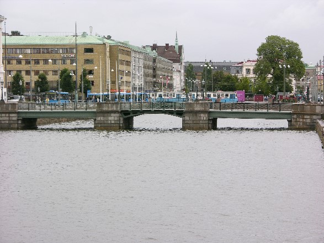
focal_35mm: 130
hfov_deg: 15.2
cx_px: 162
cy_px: 122
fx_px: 1217
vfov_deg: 11.4
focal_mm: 31.9
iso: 50
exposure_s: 1/99.2
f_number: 4.3
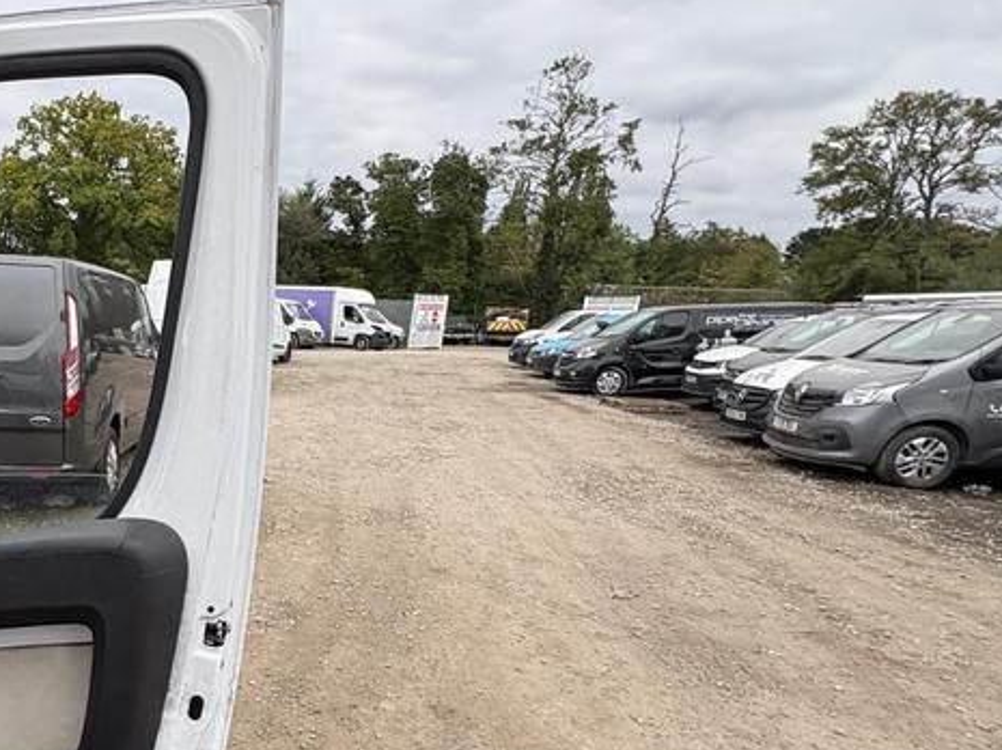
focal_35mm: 27
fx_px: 781
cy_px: 562
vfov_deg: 49.3
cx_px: 164
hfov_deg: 58.9
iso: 40
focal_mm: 2.22
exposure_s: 1/99
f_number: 2.2
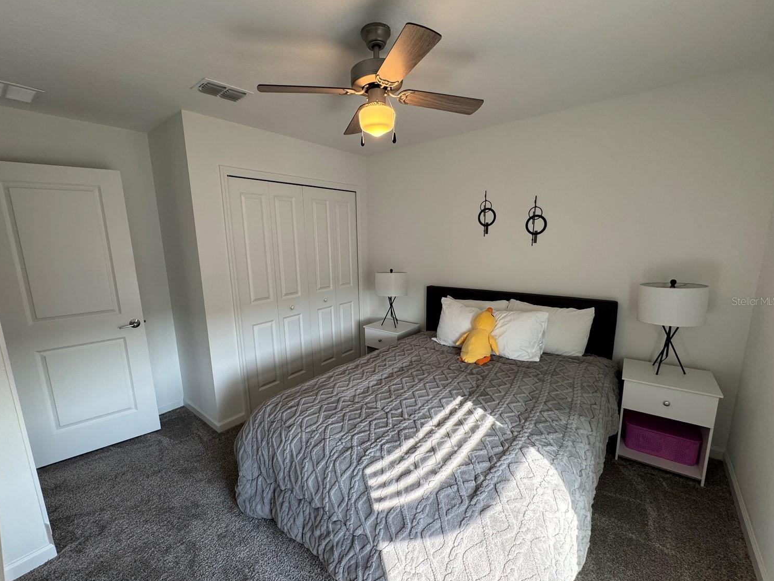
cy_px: 301
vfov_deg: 81.7
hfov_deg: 98.1
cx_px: 366
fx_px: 335
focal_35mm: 15
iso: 160
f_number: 2.2
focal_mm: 2.22
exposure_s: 1/120
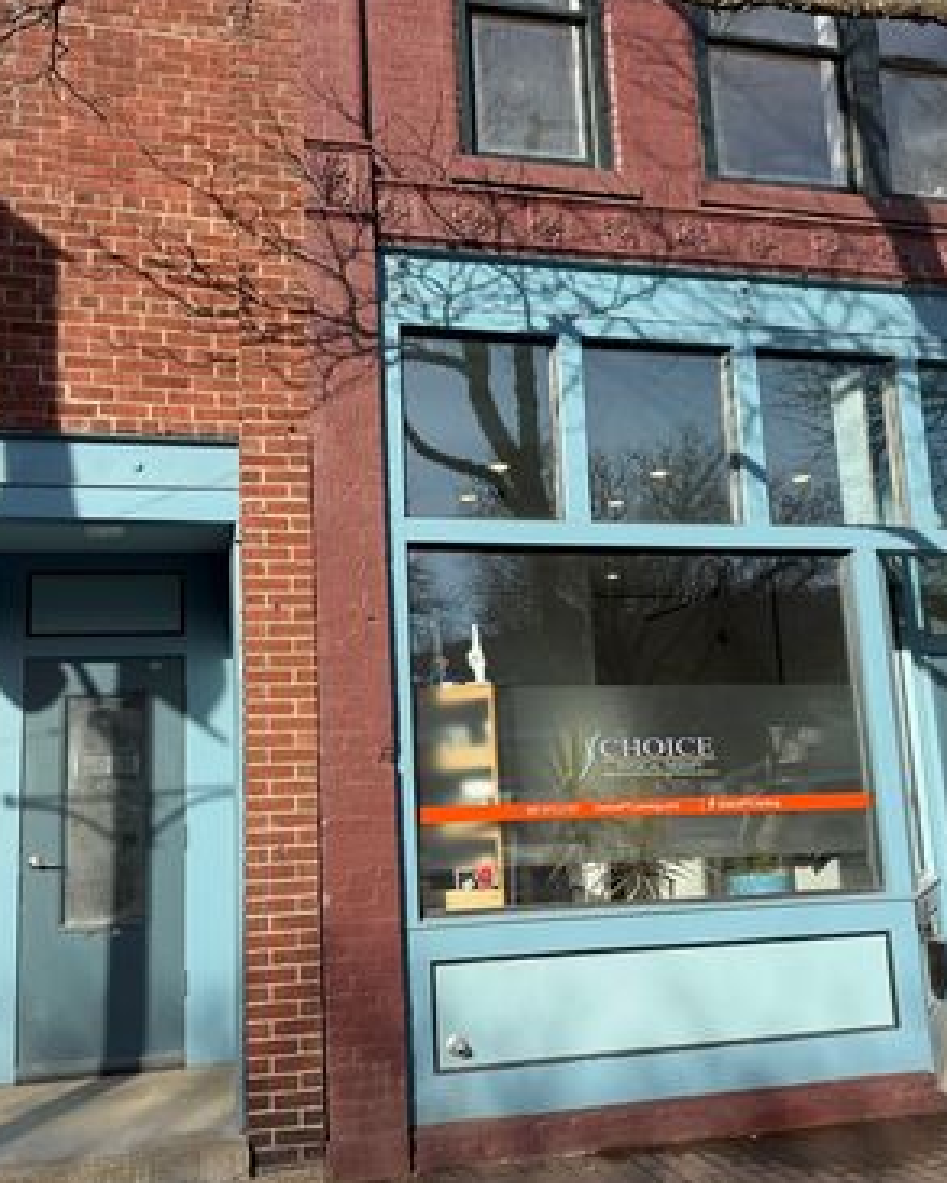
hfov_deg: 45.7
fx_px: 1121
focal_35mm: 32
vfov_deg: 55.7
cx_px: 427
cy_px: 593
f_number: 1.78
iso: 80
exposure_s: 1/2801
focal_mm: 6.76
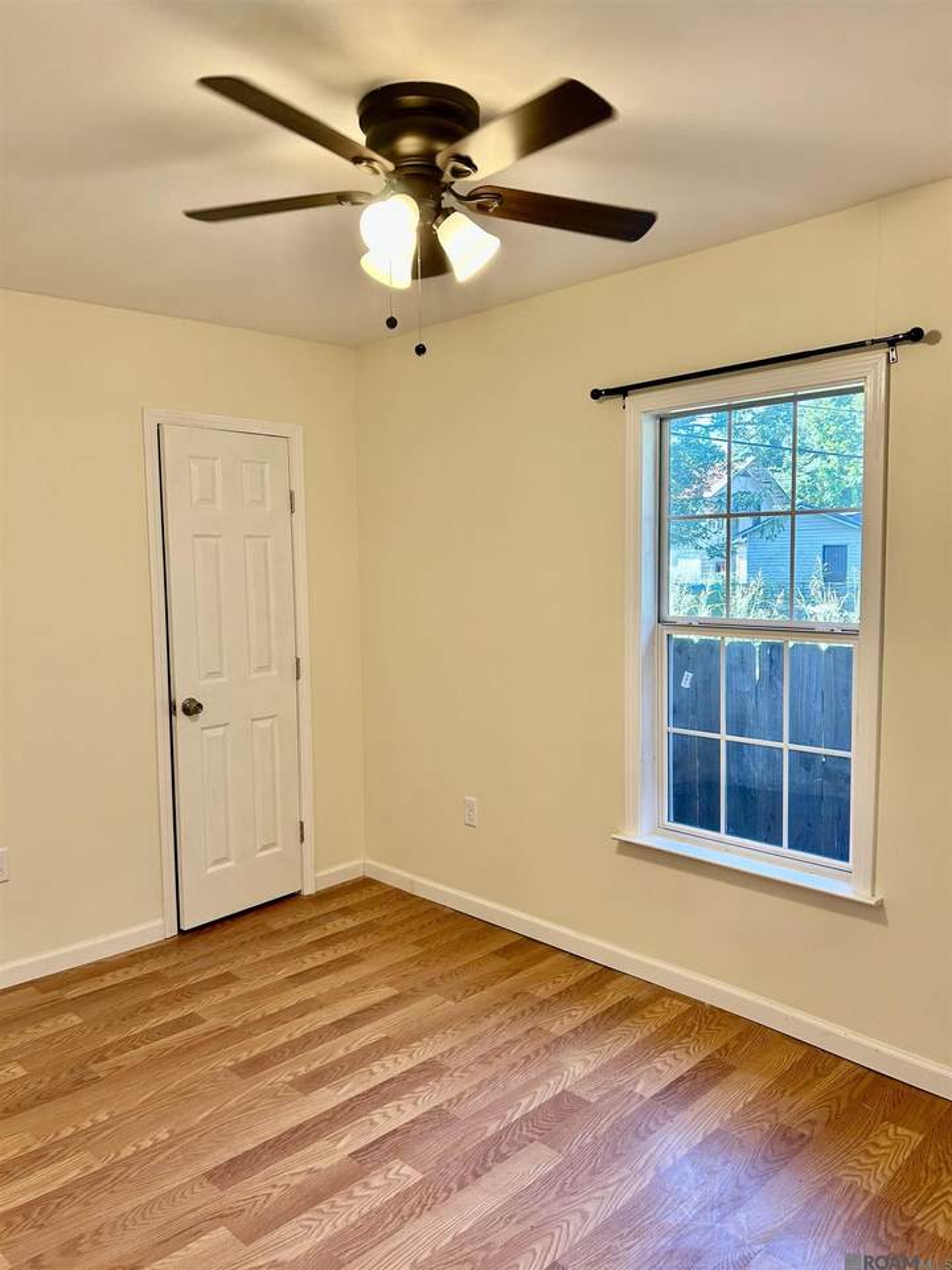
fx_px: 953
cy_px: 635
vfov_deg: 67.3
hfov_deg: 53.1
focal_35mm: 26
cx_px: 476
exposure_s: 1/121
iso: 100
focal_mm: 5.7
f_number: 1.5
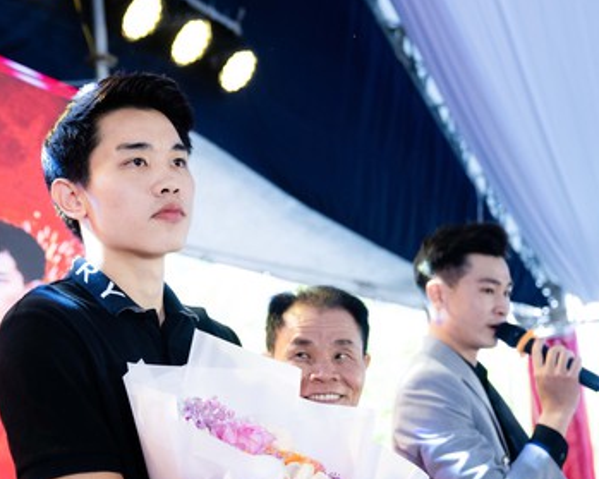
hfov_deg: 29.9
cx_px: 134
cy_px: 294
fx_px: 1099
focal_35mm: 62
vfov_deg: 24.5
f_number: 2.8
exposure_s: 1/500
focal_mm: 36
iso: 1600
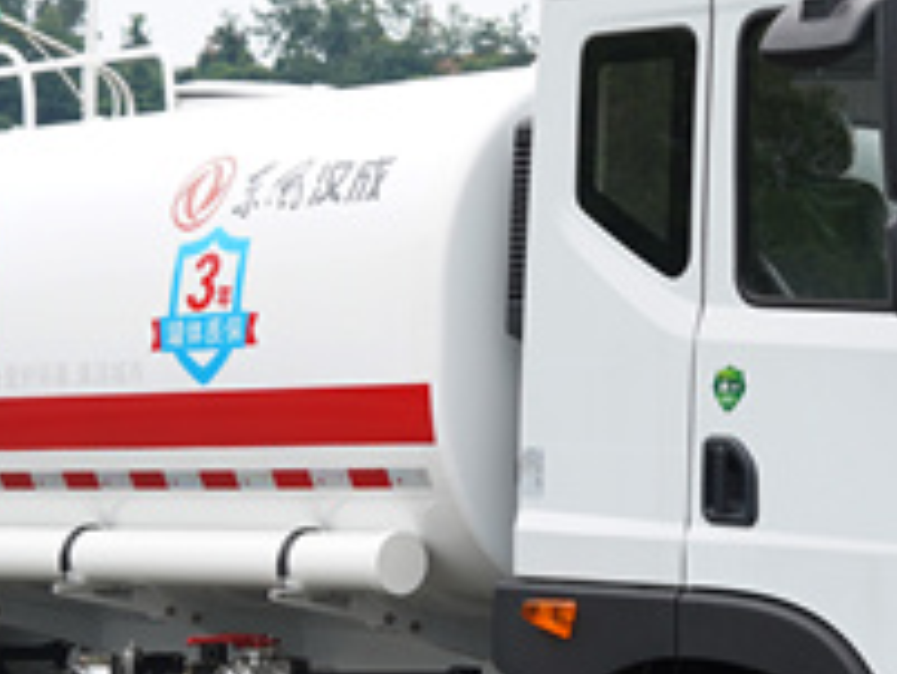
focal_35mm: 149
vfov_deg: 10.0
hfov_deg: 13.2
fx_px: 3863
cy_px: 453
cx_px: 723
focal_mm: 39
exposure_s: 1/320
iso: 160
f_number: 4.5
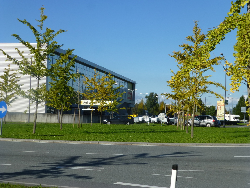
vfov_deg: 22.3
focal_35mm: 66
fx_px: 477
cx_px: 125
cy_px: 94
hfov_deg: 29.4
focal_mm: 11.7
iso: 100
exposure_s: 1/800
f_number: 4.9
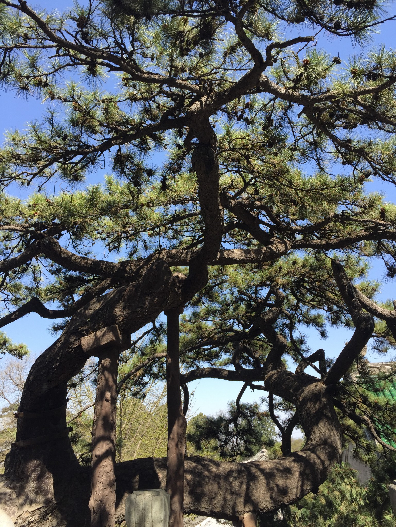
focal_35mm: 29
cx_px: 198
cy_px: 264
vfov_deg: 61.7
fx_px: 442
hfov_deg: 48.2
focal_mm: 4.15
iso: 32
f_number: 2.2
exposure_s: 1/807
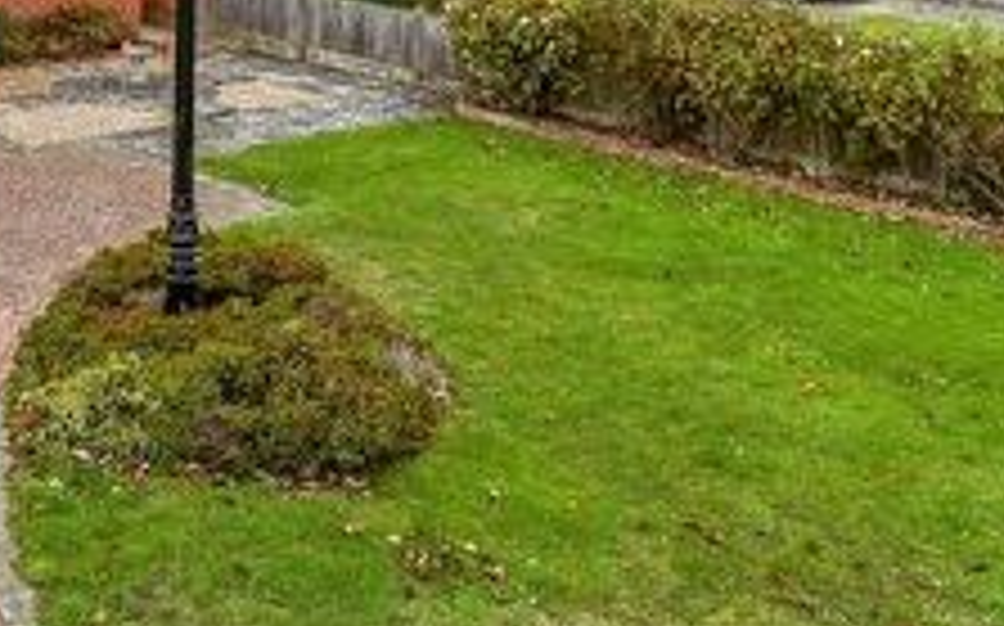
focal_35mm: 48
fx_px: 1312
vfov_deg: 23.8
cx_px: 212
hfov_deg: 40.3
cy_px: -178
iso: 160
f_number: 5.6
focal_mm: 10
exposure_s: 1/500
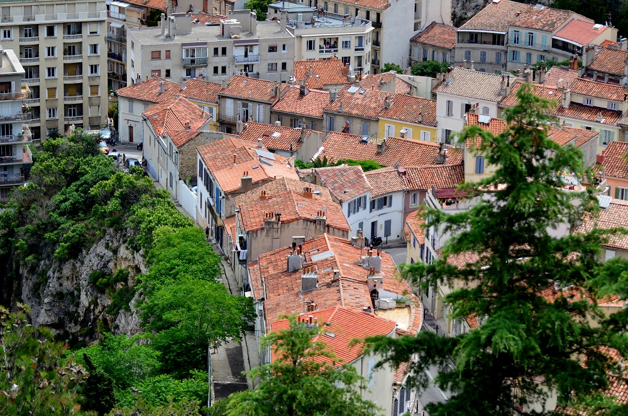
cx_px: 314
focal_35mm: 105
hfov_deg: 19.5
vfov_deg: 13.0
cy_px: 208
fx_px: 1827
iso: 1400
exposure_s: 1/8000
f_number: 4.5
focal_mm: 70
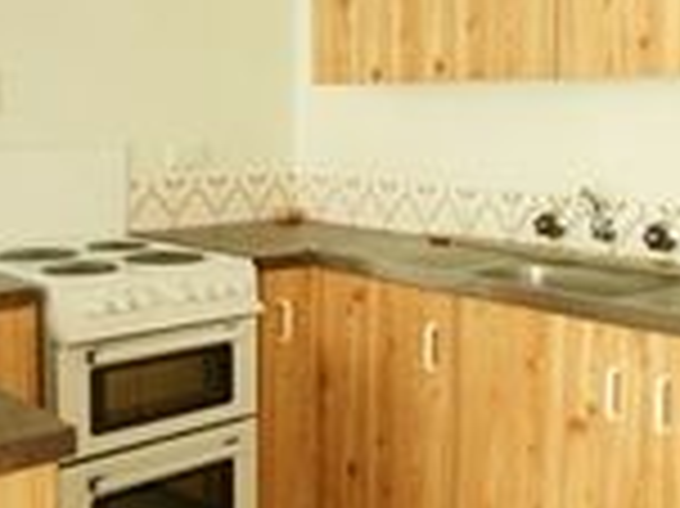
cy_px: 178
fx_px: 883
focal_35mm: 45
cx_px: 396
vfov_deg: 31.9
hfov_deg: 42.0
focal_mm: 10
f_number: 4
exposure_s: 1/20
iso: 400
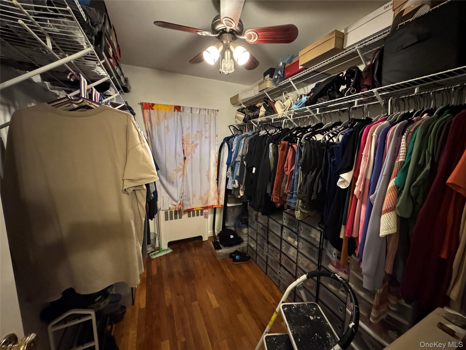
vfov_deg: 85.7
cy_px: 175
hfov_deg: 102.1
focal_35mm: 14
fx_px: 188
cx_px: 233
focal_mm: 2.22
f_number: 2.2
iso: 1600
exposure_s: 1/40
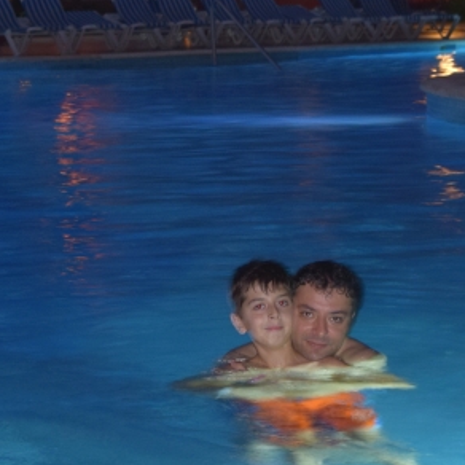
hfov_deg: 13.0
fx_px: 2037
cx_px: 258
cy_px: 309
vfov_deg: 13.0
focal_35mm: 134
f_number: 4.2
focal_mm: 30
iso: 800
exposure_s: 1/3
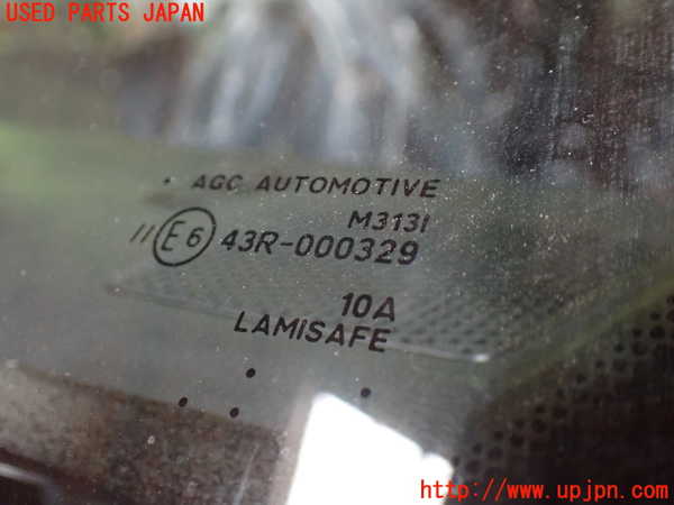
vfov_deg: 35.1
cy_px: 252
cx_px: 337
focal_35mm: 41
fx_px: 798
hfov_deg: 45.8
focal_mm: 7.31
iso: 1000
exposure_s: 1/40
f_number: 2.8
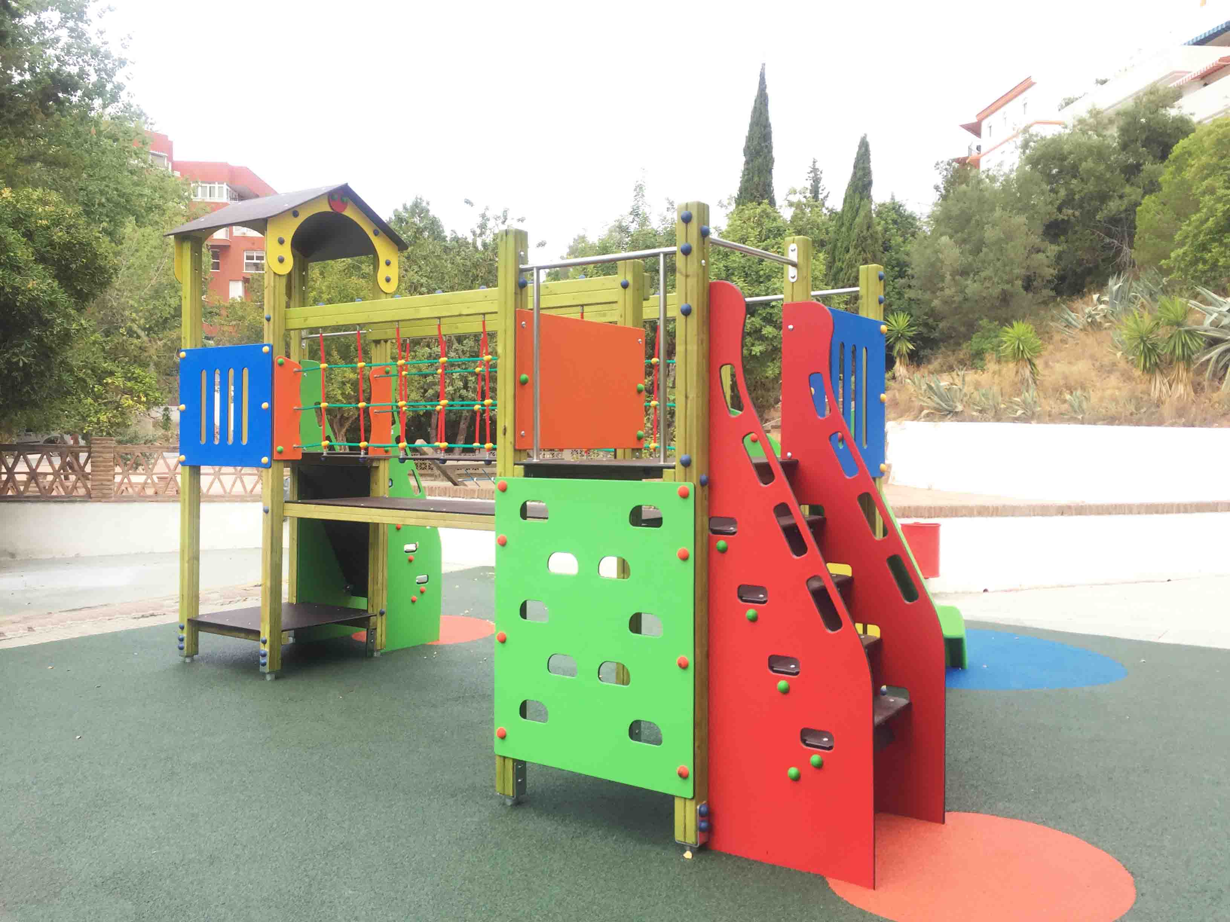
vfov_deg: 48.2
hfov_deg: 61.7
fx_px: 1030
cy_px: 461
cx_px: 615
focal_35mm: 29
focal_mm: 4.15
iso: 32
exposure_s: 1/100
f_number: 2.2
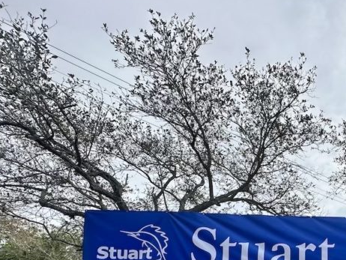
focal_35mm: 31
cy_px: 255
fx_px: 310
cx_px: 342
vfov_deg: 40.4
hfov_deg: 48.6
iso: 50
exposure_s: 1/1715
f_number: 2.2
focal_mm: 2.22
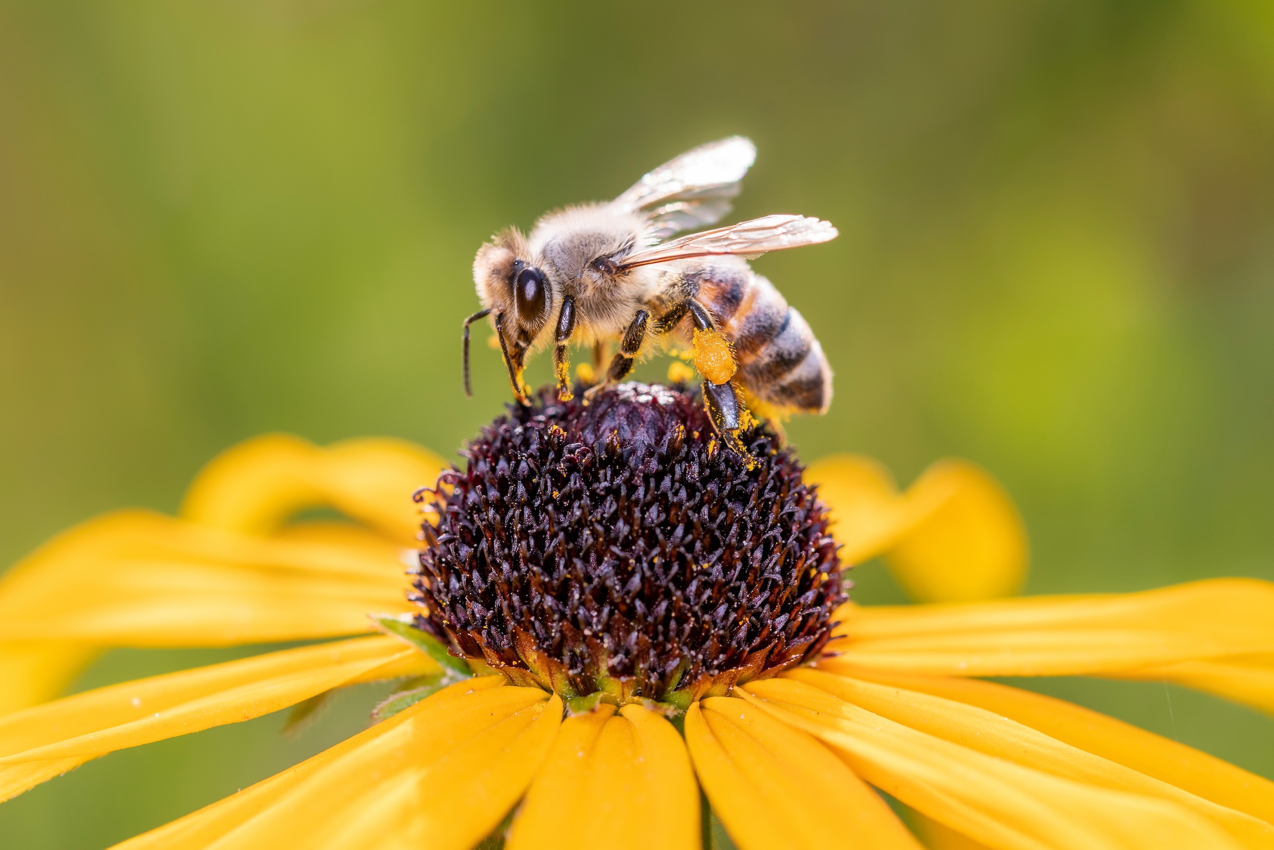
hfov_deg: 13.0
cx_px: 637
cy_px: 425
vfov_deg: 8.7
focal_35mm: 158
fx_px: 5574
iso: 220
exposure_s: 1/250
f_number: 8
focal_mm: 105
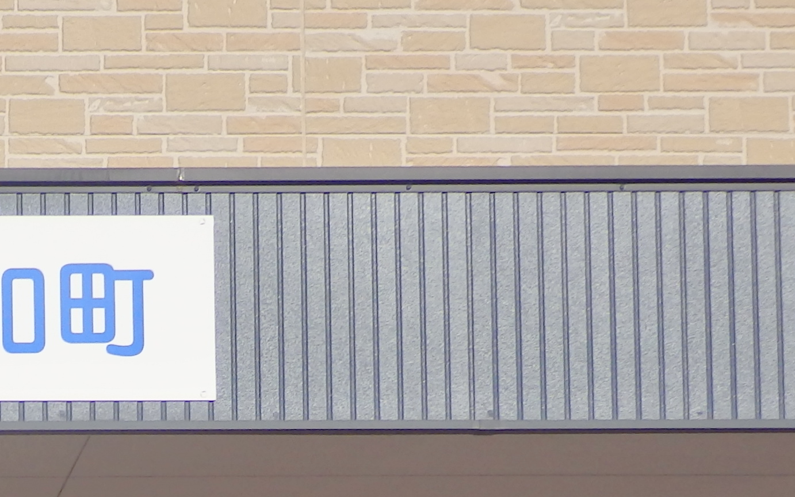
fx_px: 3445
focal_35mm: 159
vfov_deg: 7.9
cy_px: 930
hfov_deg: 12.7
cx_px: -276
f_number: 10.8
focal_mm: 8
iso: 100
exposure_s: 1/200
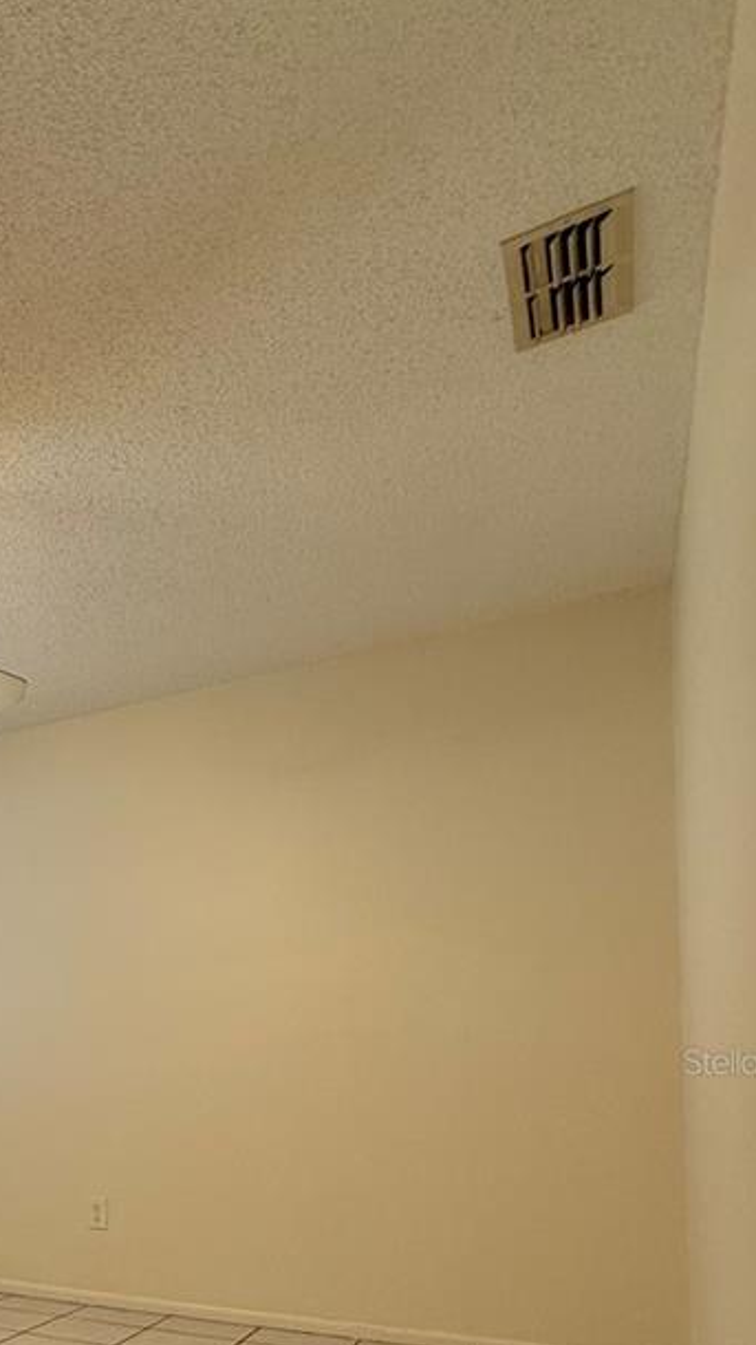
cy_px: 1061
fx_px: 1069
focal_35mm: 30
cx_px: -152
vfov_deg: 59.6
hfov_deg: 32.2
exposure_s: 1/120
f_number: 2.2
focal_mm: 2.22
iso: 100
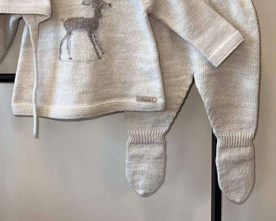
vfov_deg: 33.2
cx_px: 104
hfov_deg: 45.4
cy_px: -14
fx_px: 327
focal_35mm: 40
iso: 50
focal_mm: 6.86
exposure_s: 1/250
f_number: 1.78
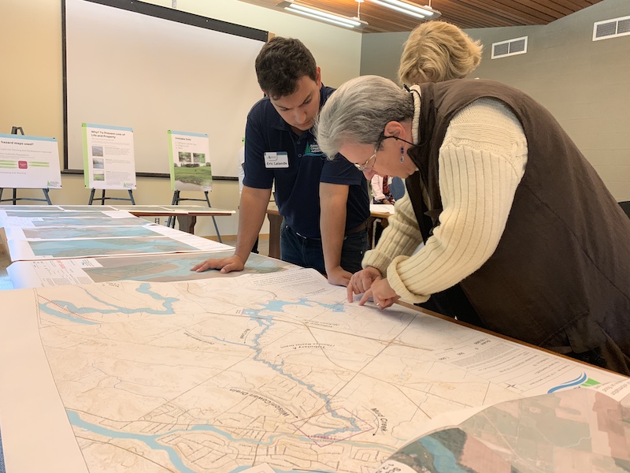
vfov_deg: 53.1
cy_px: 236
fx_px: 473
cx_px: 315
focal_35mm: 26
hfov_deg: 67.3
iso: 400
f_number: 1.8
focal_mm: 4.25
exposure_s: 1/30
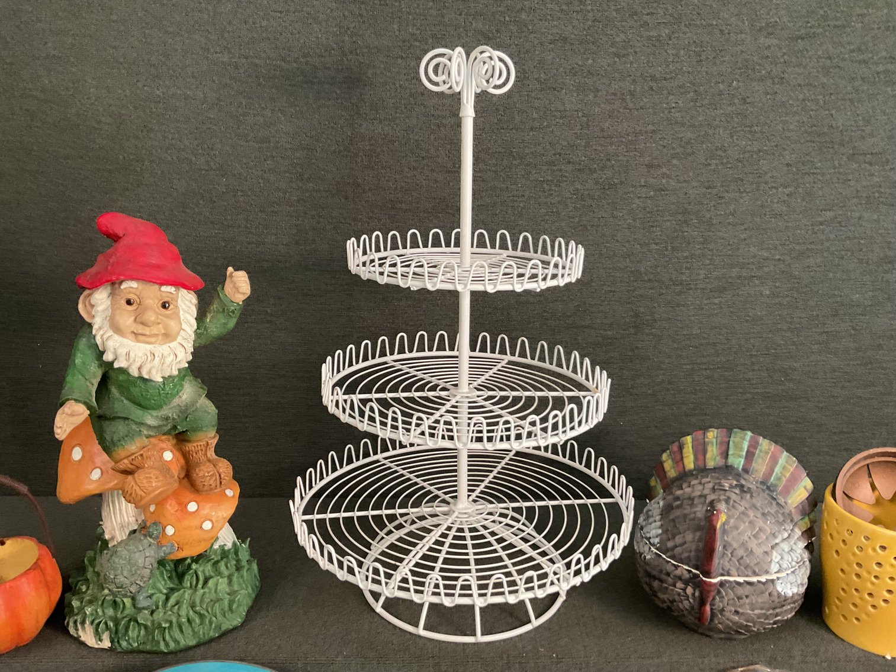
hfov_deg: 61.7
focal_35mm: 29
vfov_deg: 48.2
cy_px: 336
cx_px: 448
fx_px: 751
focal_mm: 3
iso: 125
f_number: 1.8
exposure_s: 1/60
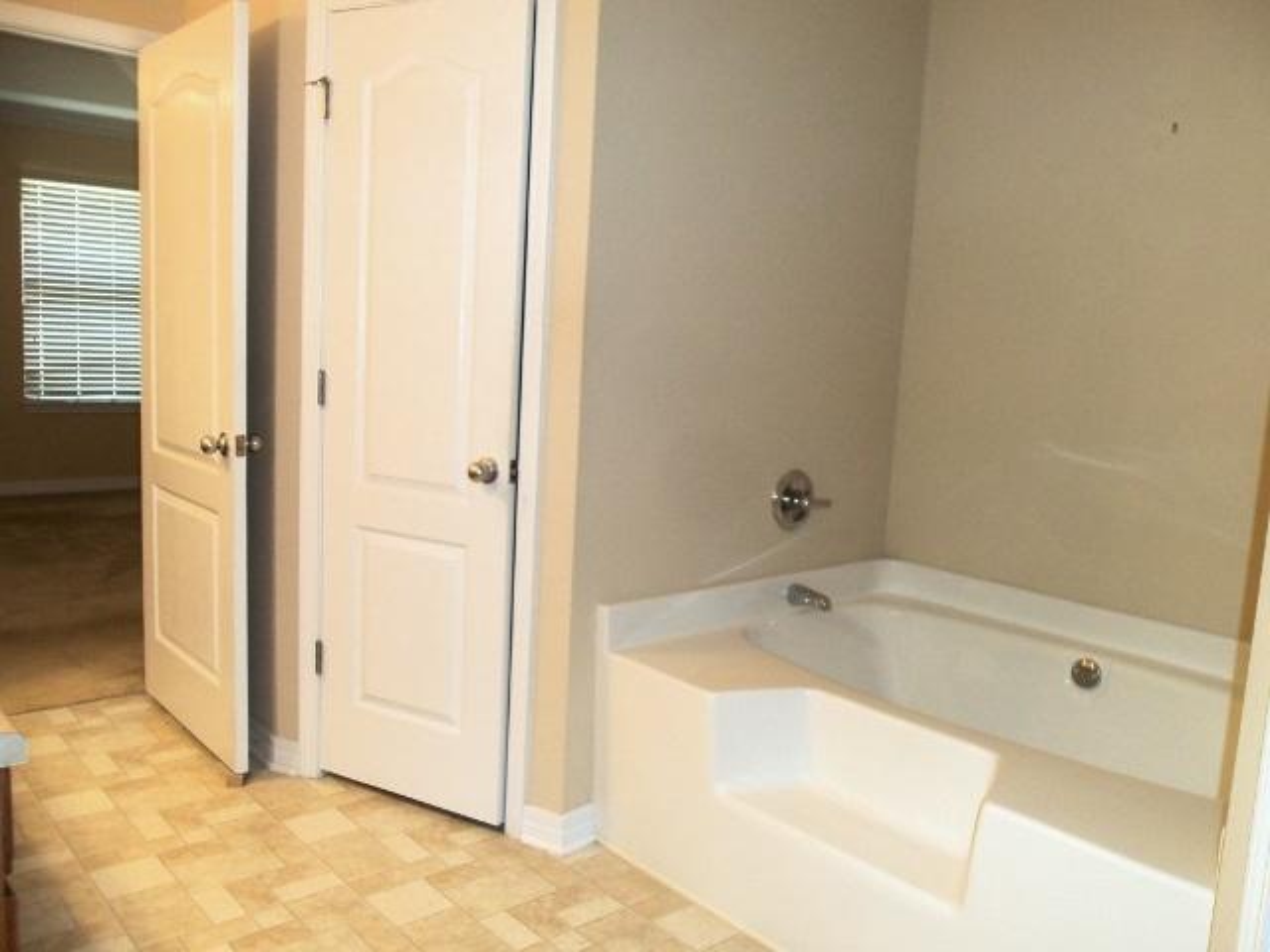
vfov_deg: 48.2
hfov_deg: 61.7
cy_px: 476
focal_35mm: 29
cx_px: 635
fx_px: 1064
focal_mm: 5.2
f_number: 3.4
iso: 100
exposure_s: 1/30
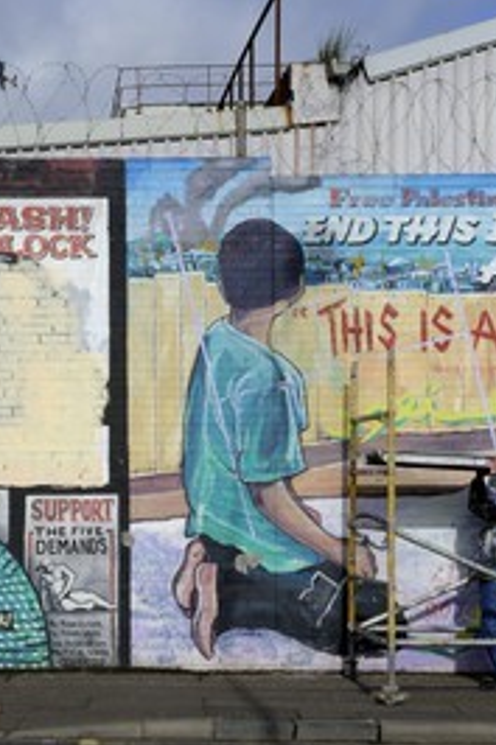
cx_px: 95
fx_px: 1469
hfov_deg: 19.0
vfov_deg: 28.5
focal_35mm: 71
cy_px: 387
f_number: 18
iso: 400
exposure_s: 1/320
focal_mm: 45
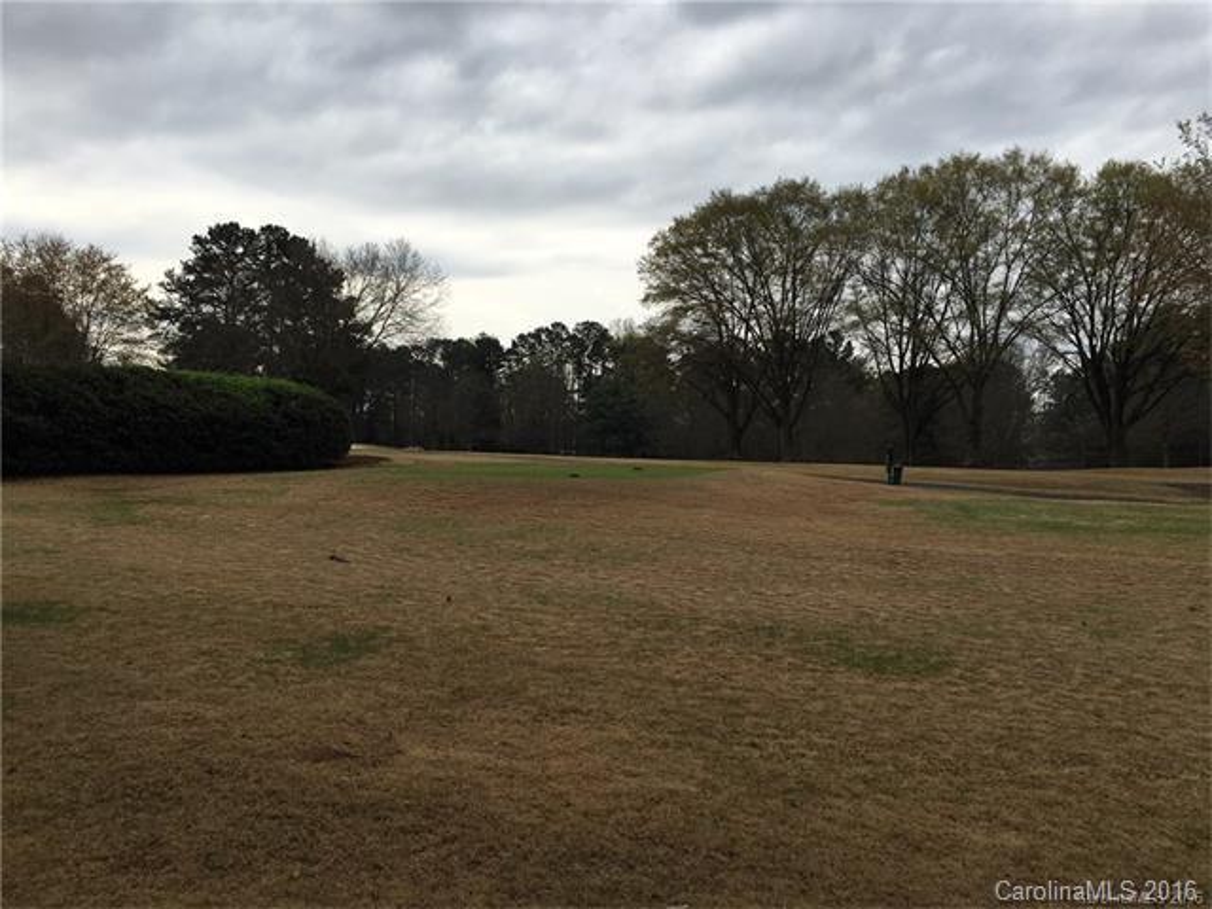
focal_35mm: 29
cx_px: 606
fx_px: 1015
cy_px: 454
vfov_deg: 48.2
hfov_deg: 61.7
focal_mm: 4.15
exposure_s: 1/1425
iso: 25
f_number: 2.2
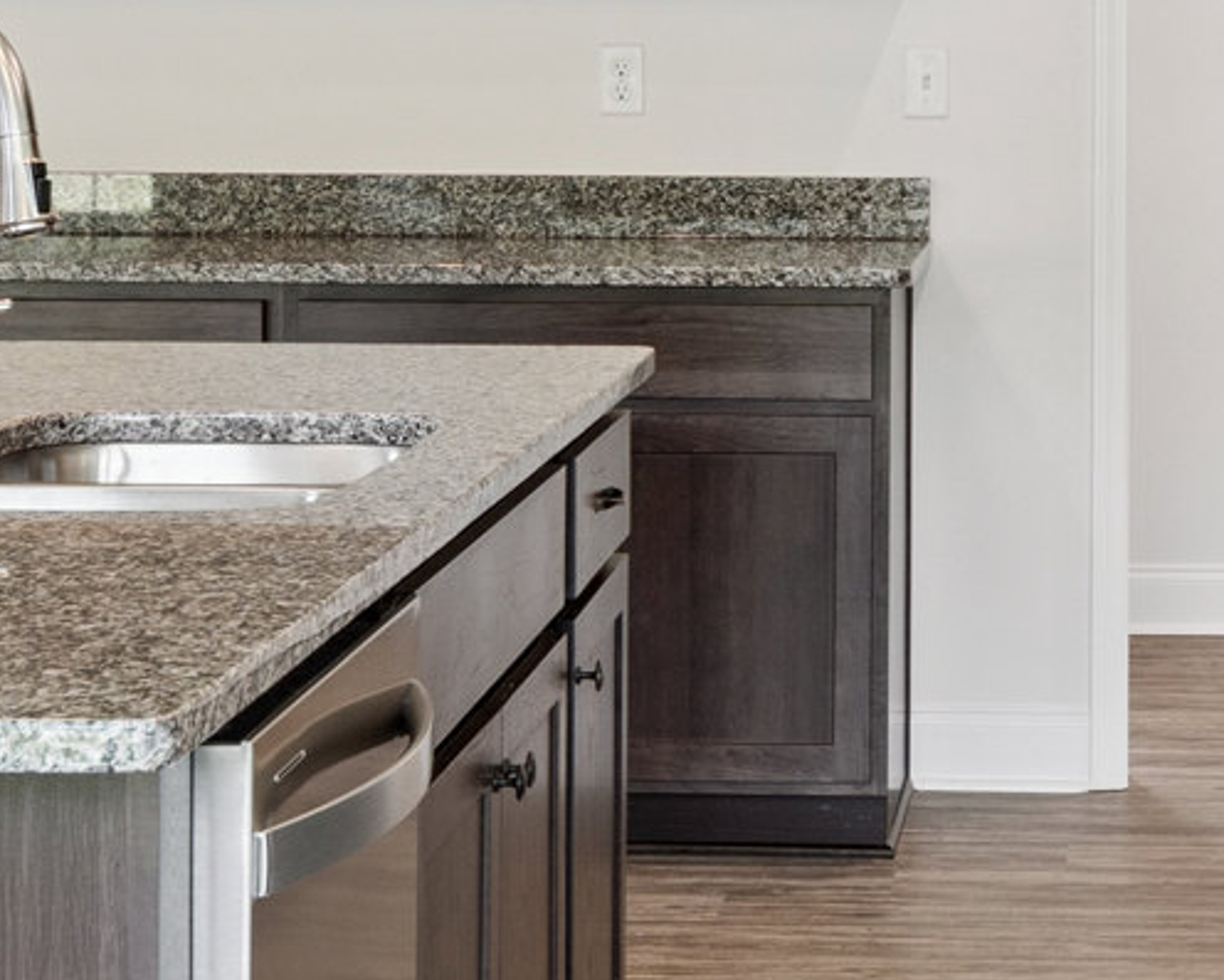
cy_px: 57
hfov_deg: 17.4
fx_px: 3949
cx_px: 1009
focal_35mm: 109
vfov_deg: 14.0
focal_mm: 20
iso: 250
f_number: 9
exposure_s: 1/15
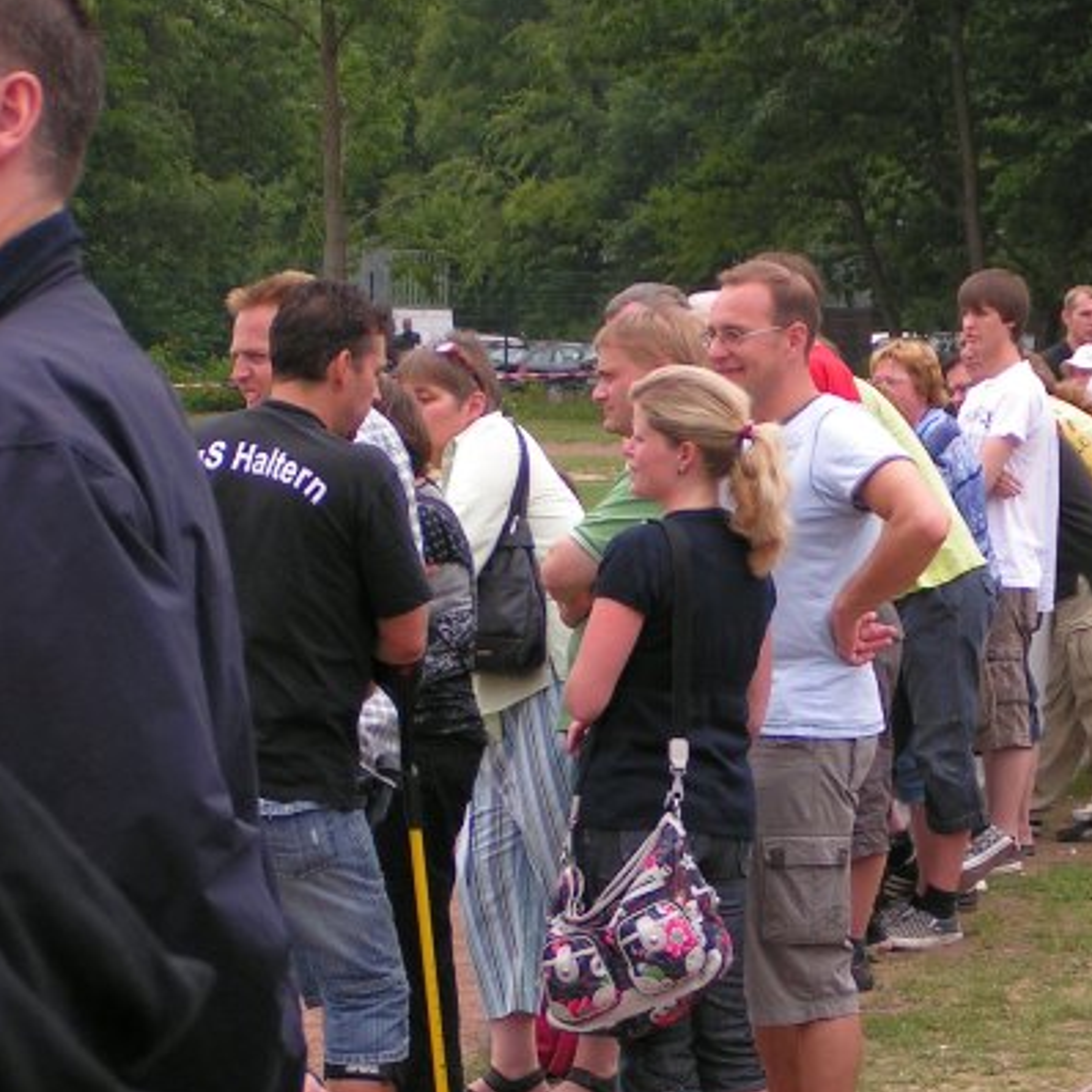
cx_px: 853
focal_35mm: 176
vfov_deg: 9.9
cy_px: 538
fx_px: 6282
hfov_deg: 9.9
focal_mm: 15.2
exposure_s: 1/320
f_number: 3.5
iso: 50
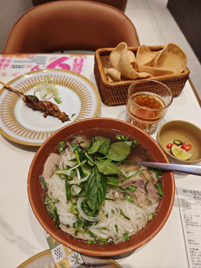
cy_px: 134
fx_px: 178
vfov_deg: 73.9
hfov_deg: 58.9
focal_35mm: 23
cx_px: 100
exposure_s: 1/100
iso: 160
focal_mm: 6.55
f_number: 1.6
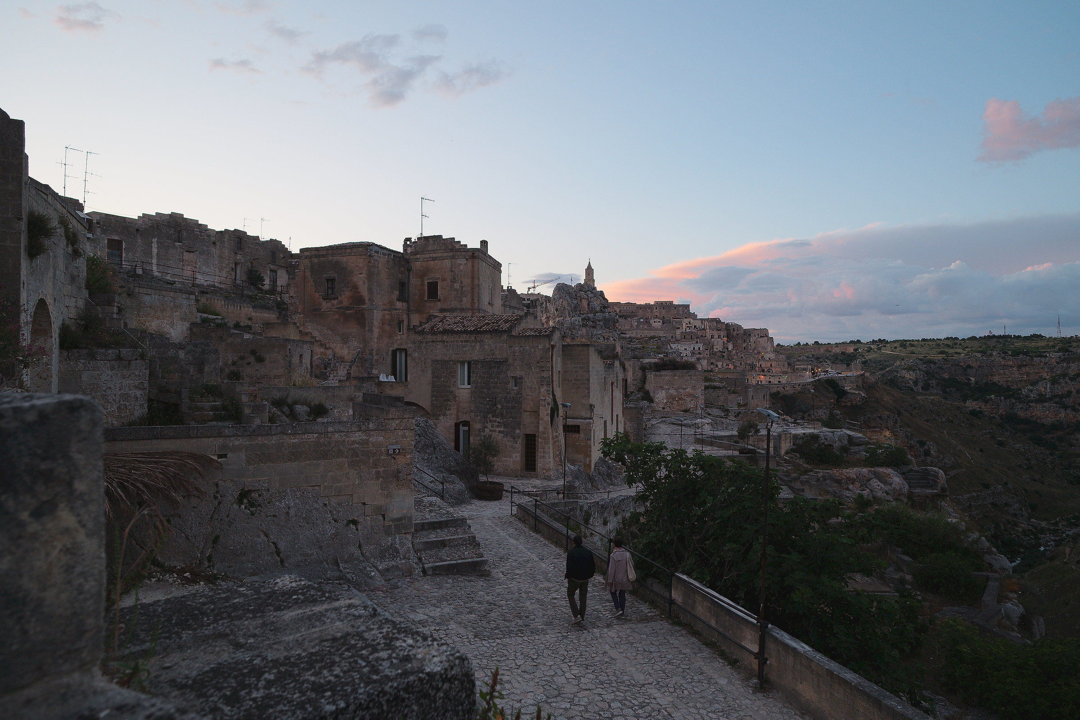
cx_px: 540
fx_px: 630
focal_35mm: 21
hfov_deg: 81.2
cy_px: 360
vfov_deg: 59.5
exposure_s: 1/60
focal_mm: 14
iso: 640
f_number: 5.6
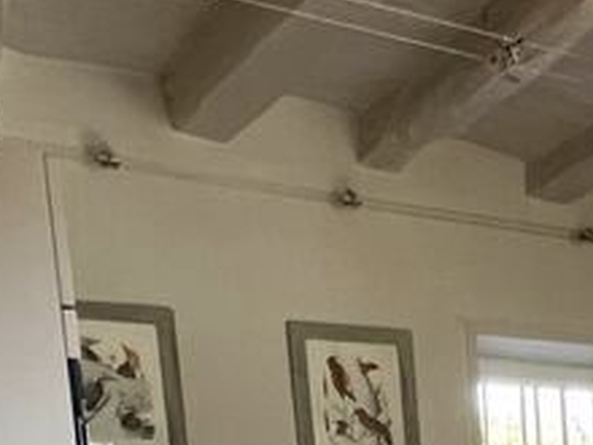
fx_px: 1216
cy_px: 771
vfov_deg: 17.4
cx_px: 908
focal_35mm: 71
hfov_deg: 22.2
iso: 200
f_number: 1.8
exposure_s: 1/99
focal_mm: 1.57
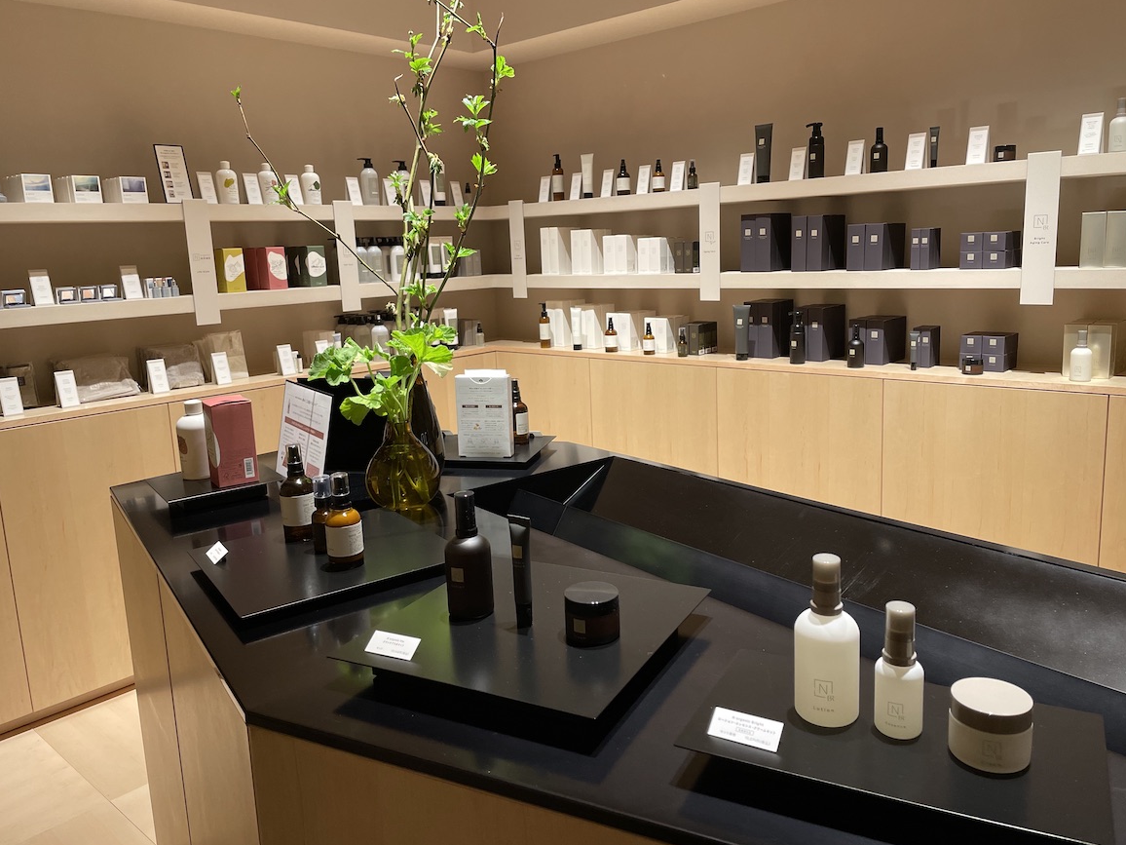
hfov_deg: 65.3
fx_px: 878
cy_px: 409
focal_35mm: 27
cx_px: 569
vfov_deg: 51.3
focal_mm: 4.2
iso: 125
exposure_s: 1/100
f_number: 1.6
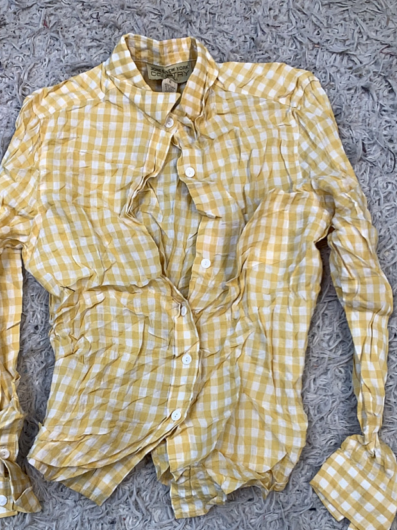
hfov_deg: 41.7
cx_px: 178
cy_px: 321
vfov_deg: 53.5
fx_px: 520
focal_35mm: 34
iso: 32
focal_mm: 4.25
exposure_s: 1/100
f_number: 1.8
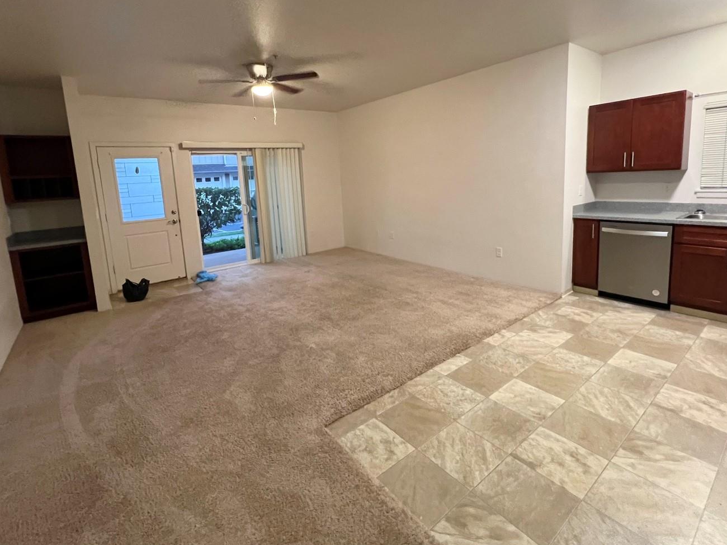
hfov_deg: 94.5
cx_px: 358
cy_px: 225
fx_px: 336
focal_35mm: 16
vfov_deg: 77.4
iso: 640
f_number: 1.8
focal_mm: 1.57
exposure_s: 1/60
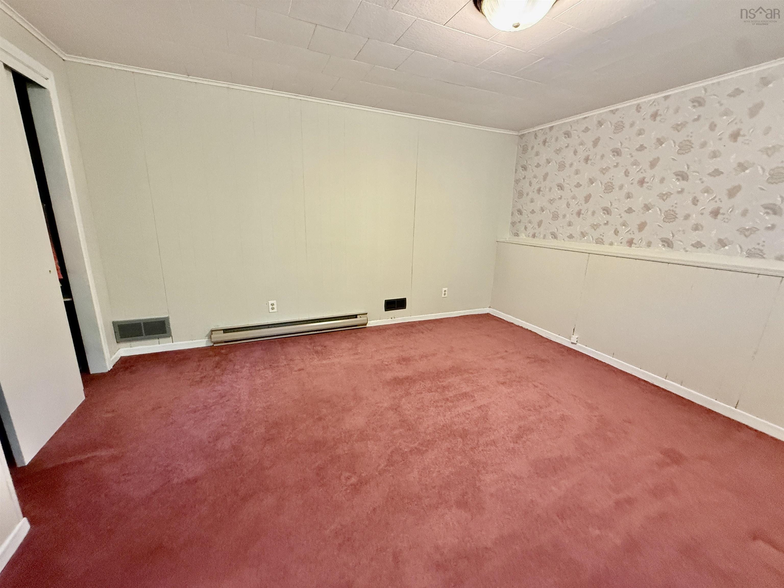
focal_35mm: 14
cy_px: 294
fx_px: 317
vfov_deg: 85.7
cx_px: 392
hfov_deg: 102.1
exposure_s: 1/60
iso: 500
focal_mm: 2.22
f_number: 2.2
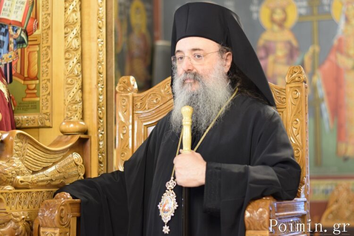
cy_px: 118
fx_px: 737
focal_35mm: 75
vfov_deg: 18.2
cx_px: 177
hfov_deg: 27.0
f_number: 2
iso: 800
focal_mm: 50
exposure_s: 1/60
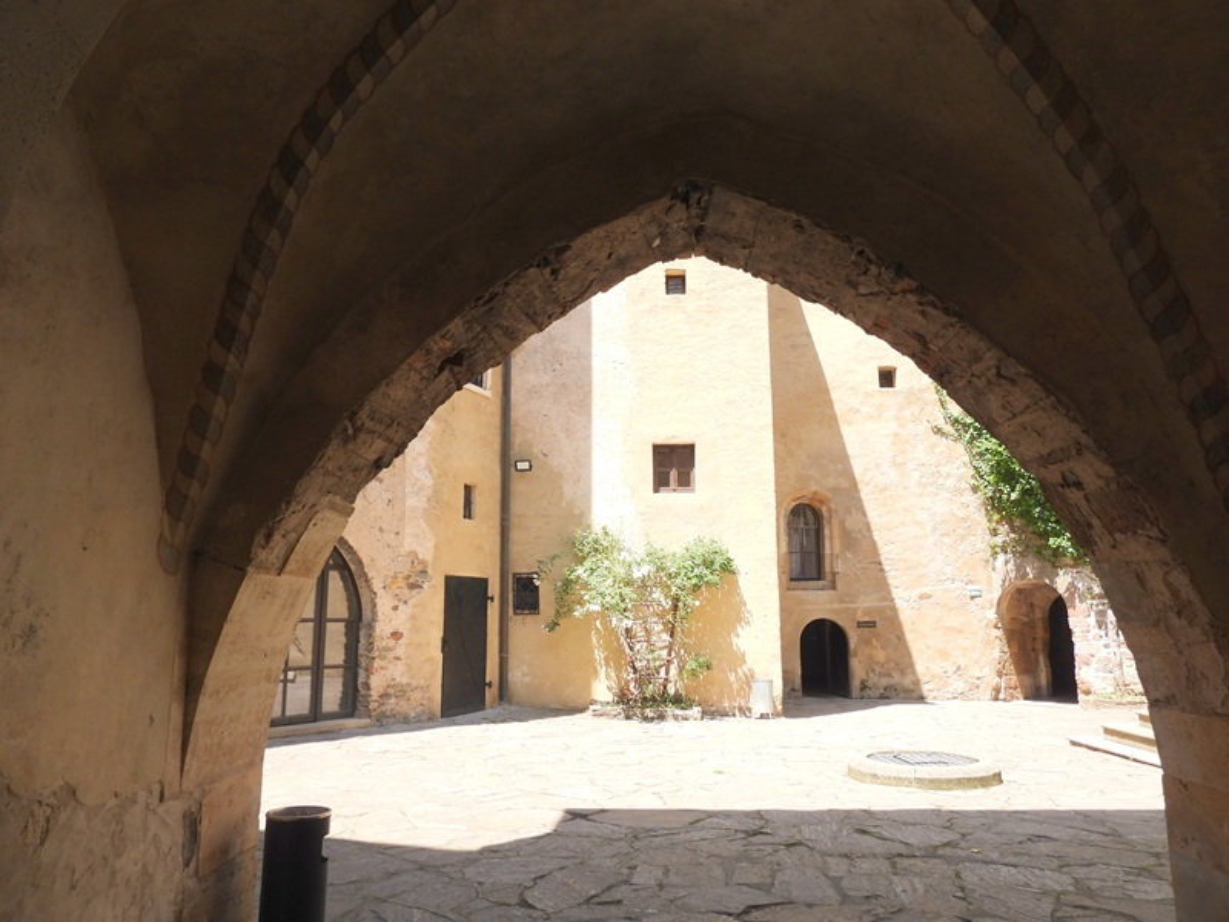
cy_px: 461
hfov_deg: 71.6
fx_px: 852
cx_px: 614
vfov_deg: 56.8
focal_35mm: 24
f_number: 2.8
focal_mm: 4.3
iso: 100
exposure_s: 1/500
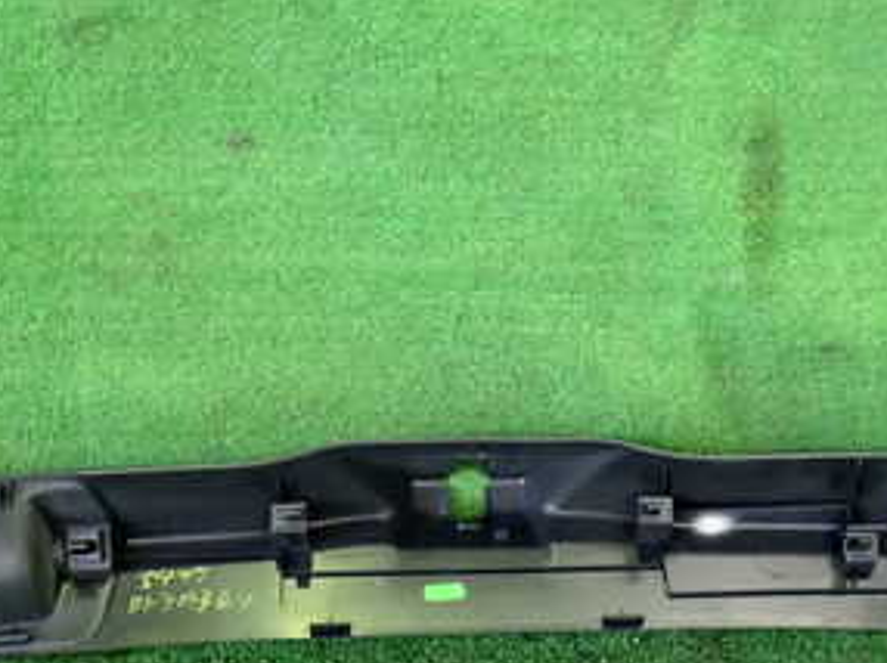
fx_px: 1613
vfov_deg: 23.0
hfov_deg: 30.7
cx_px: 462
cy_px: 493
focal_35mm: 63
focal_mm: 5.4
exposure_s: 1/30
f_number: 2.3
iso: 500
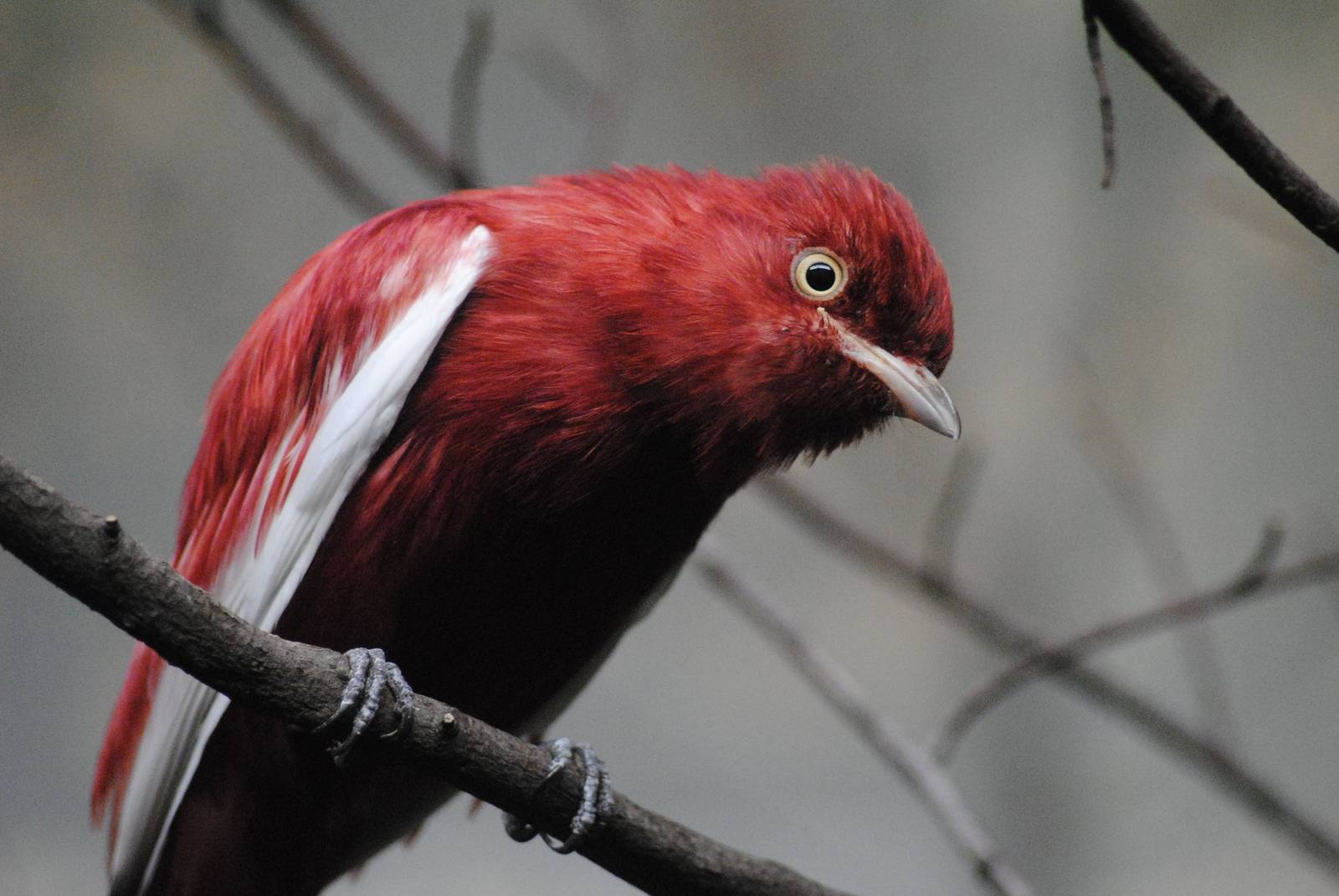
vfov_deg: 5.9
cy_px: 448
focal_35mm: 232
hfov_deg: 8.8
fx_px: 8658
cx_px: 670
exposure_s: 1/160
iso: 1600
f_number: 4.5
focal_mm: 155
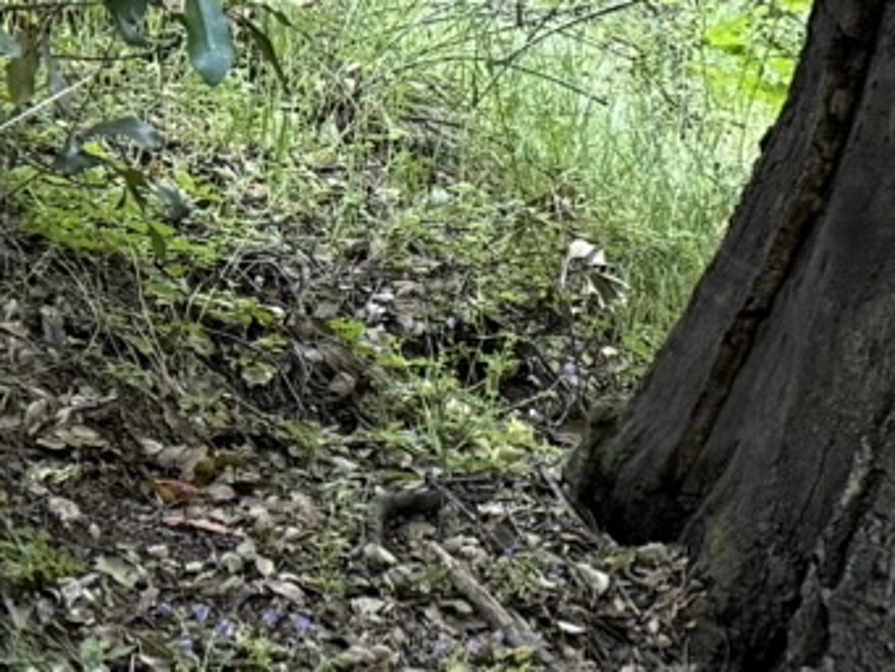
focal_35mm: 144
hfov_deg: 12.4
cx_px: 1664
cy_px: 228
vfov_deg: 10.3
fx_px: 3724
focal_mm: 6.76
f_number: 1.78
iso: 320
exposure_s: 1/60
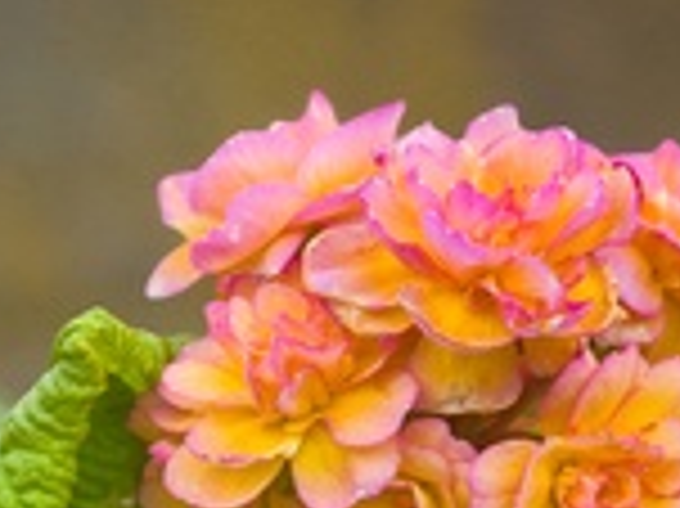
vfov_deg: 3.4
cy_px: 515
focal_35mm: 440
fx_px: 8637
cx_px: 99
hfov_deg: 4.5
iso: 320
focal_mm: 100
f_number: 5
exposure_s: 1/400
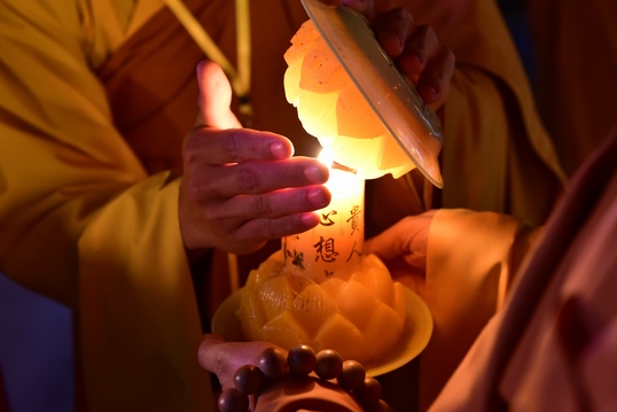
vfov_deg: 23.4
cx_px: 335
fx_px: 994
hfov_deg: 34.5
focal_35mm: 58
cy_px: 223
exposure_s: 1/30
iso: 3200
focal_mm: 48
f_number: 4
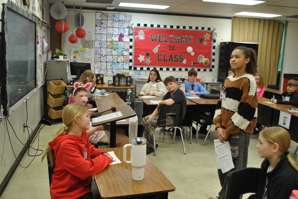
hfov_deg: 53.1
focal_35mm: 36
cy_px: 100
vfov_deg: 37.0
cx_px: 149
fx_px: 298
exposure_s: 1/30
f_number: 4
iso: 250
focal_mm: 24
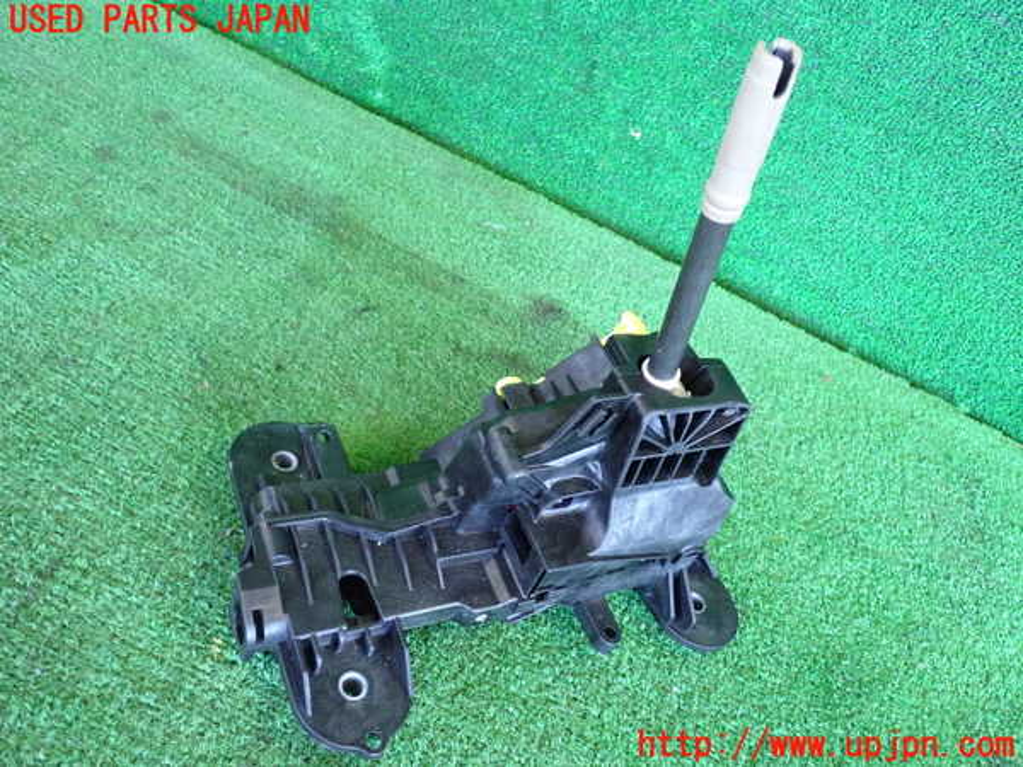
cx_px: 512
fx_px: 946
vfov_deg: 44.2
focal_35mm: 32
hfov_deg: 56.8
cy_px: 384
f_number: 2.4
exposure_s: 1/125
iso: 800
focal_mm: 5.79
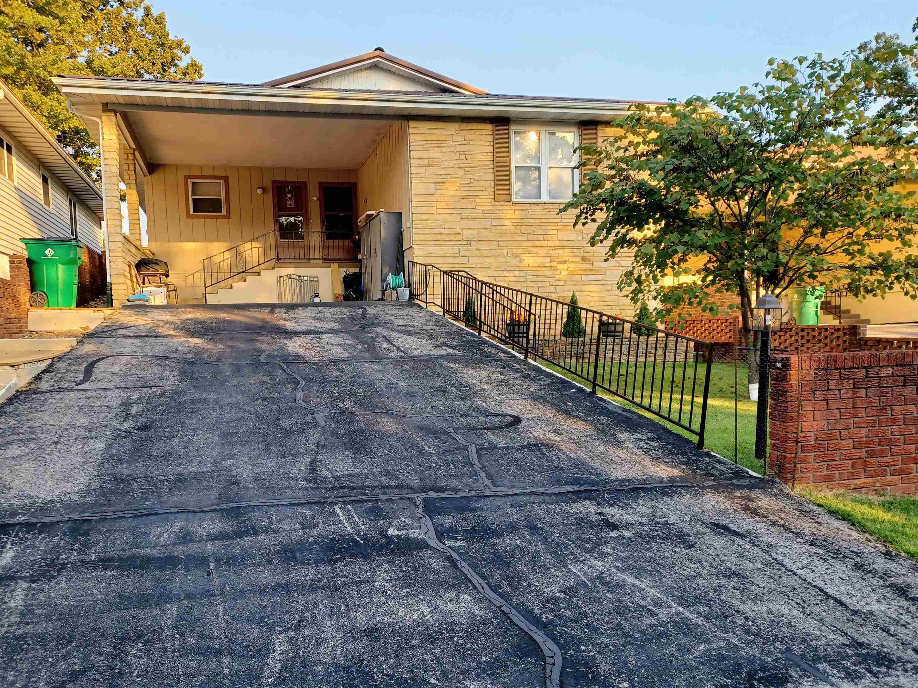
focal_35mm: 25
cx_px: 459
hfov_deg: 69.4
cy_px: 344
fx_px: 663
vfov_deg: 54.9
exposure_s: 1/120
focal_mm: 4.6
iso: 50
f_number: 1.8
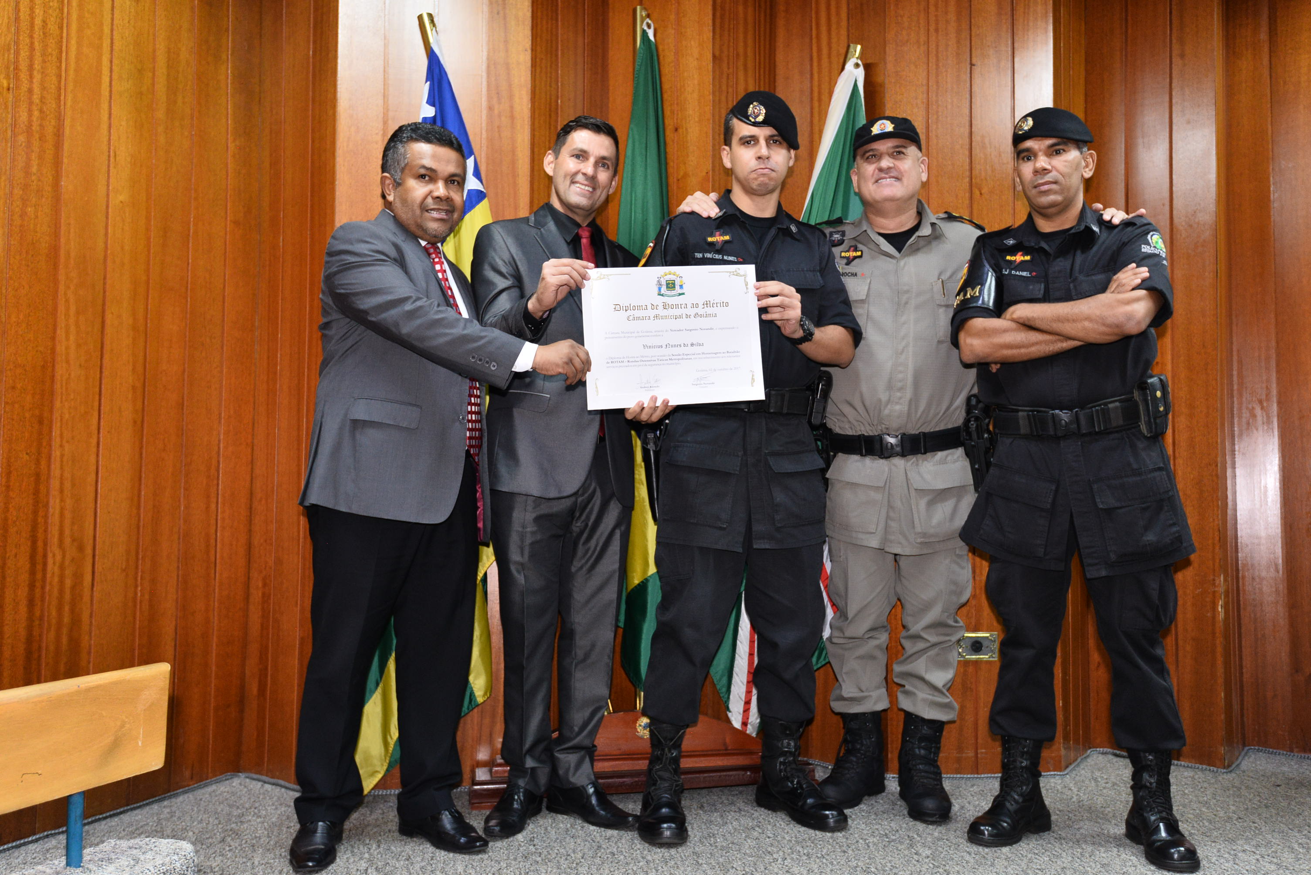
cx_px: 656
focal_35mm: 31
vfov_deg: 42.4
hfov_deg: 60.3
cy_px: 438
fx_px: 1129
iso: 1250
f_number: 4.5
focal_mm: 31
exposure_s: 1/60
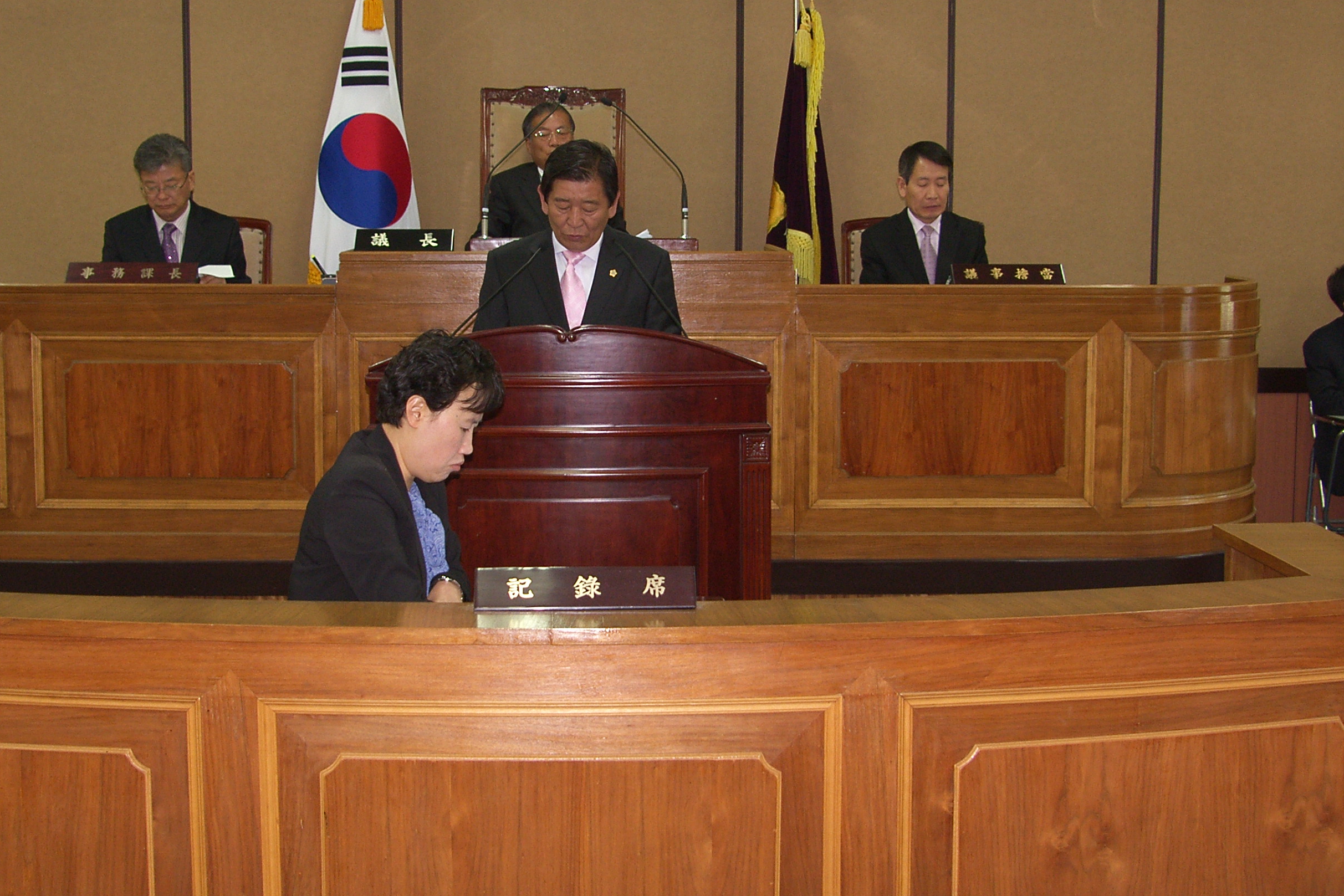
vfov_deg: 24.2
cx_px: 595
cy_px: 440
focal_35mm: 56
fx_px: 2091
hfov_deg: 35.6
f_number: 2.5
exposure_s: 1/40
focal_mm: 10.3
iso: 100
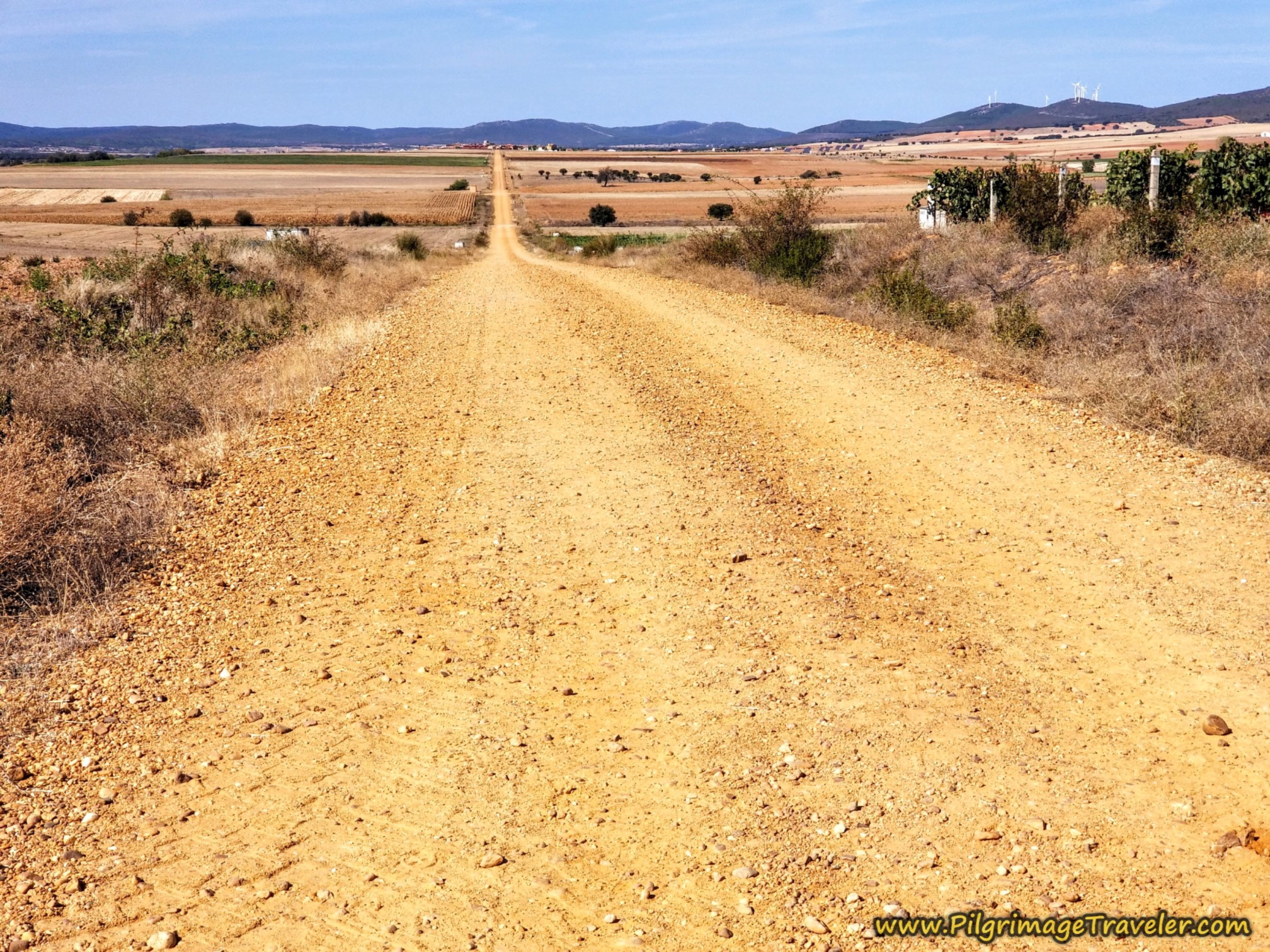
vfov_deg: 28.0
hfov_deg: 36.8
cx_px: 635
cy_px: 476
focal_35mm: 52
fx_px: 1908
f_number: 2.4
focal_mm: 6
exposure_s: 1/1093
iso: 25
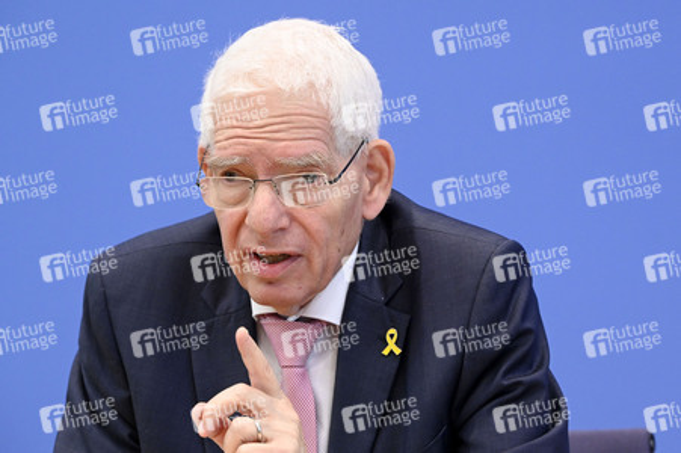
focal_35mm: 120
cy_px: 226
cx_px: 340
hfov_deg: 17.1
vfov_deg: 11.4
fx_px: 2268
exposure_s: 1/500
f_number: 5.6
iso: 4000
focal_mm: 120
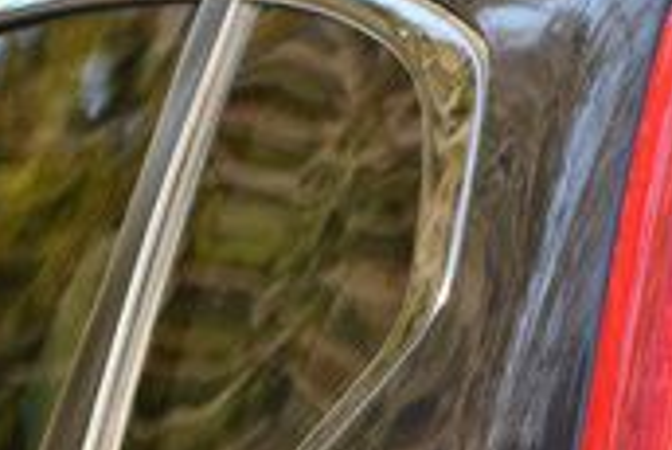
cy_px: 612
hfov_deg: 3.7
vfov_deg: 2.5
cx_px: 1071
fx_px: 10219
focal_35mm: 547
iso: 140
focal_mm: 98
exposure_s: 1/250
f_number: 8
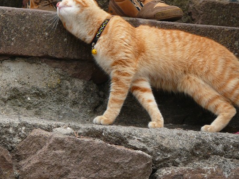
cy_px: 68
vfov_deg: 5.2
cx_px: 159
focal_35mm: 284
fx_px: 1960
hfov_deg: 7.0
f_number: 4
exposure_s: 1/160
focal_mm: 42.4
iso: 100
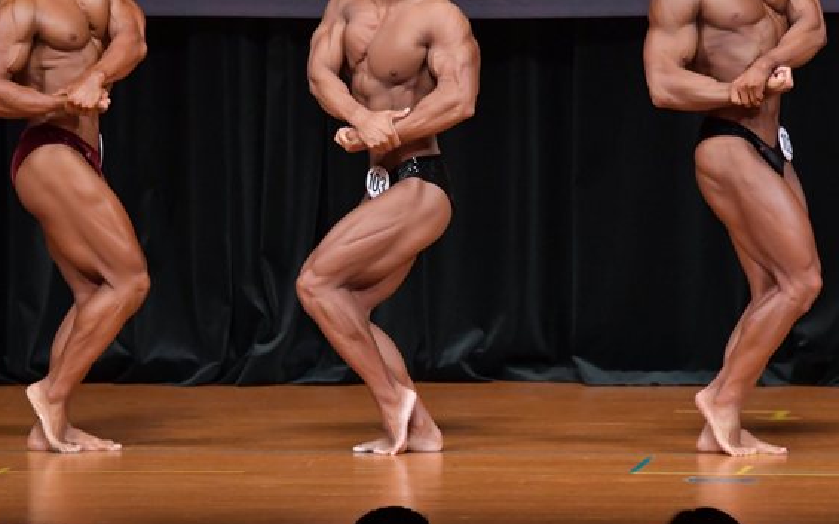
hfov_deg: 5.6
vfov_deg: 3.5
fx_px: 8619
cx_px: 321
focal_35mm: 377
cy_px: 191
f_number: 5.6
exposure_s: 1/400
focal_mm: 180
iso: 5000
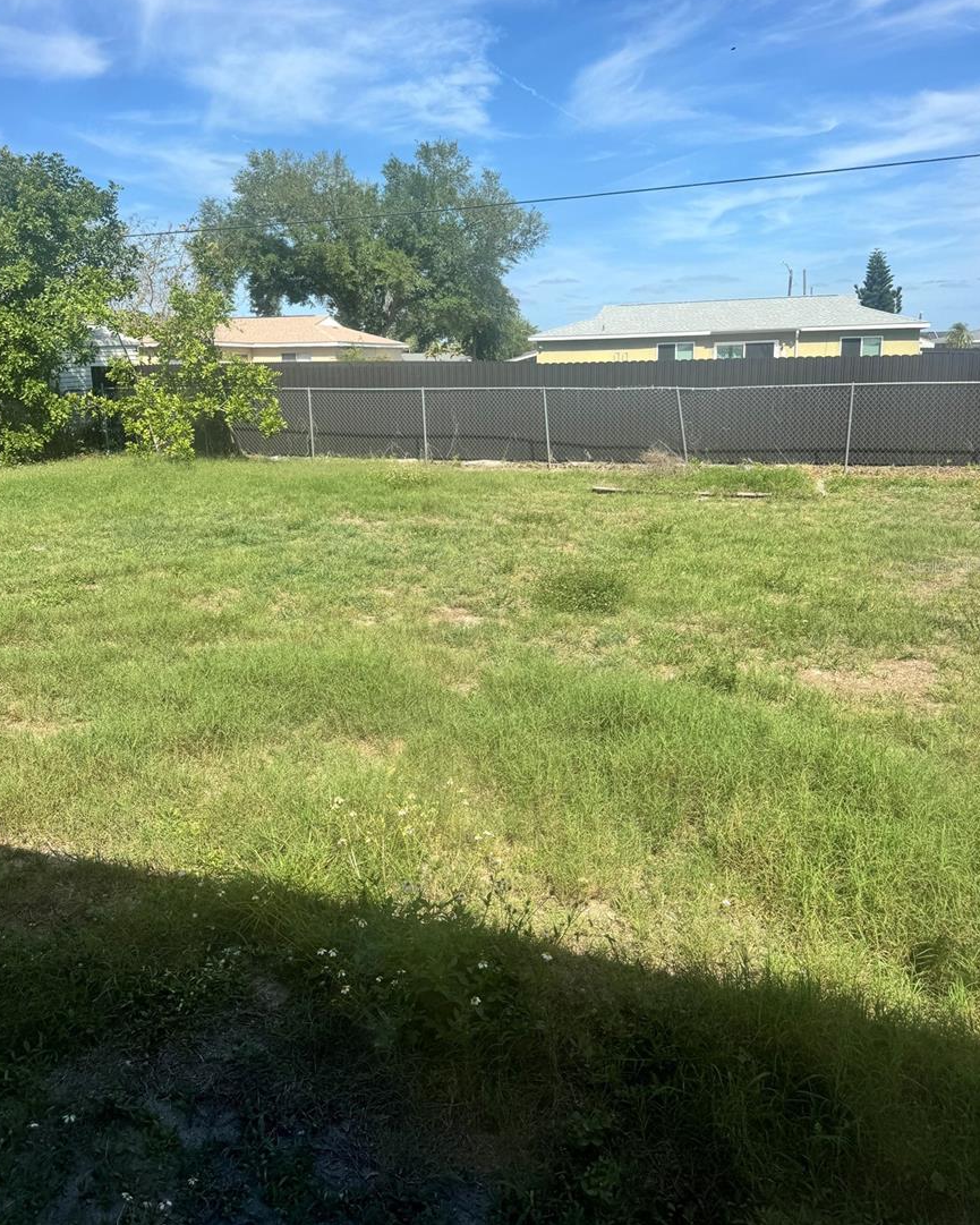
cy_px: 565
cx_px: 478
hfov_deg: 54.9
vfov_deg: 65.9
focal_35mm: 26
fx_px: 943
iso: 80
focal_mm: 6.76
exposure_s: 1/4049
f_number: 1.78
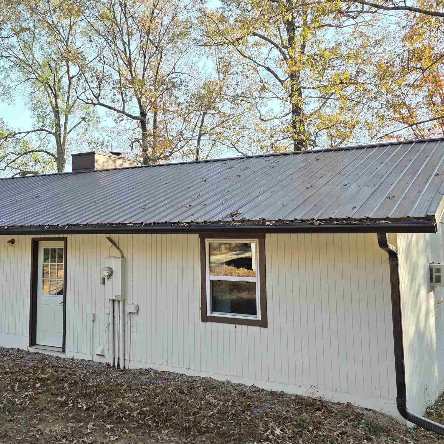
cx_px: 137
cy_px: 180
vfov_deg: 42.7
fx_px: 566
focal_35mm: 39
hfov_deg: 42.1
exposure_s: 1/370
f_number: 1.7
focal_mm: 6.3
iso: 50
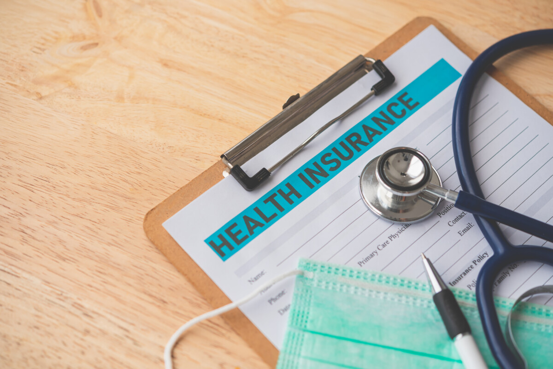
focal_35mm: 60
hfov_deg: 33.4
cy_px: 184
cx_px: 276
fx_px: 922
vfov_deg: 22.6
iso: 200
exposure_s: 1/60
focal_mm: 60
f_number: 4.5
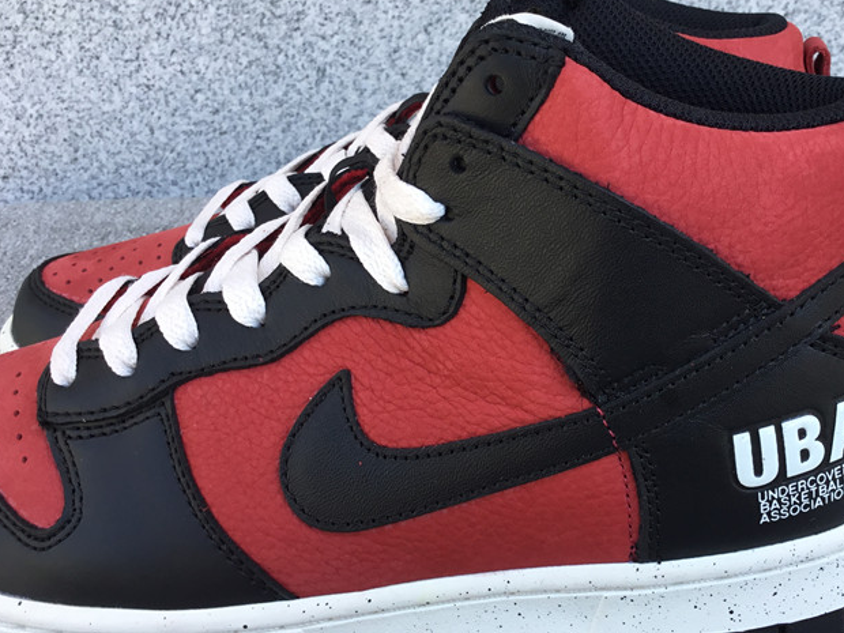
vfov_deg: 32.2
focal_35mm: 45
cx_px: 539
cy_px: 319
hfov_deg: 41.7
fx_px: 1097
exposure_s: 1/123
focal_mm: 3.3
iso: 25
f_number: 2.4
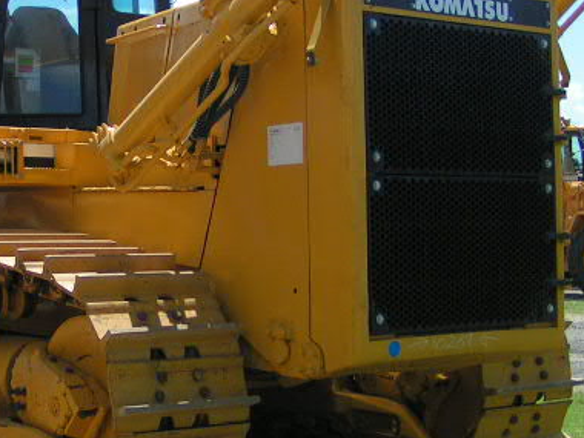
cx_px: 106
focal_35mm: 80
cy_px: 177
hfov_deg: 24.0
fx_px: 1350
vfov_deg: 18.4
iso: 50
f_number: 3.2
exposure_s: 1/1000
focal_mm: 5.8
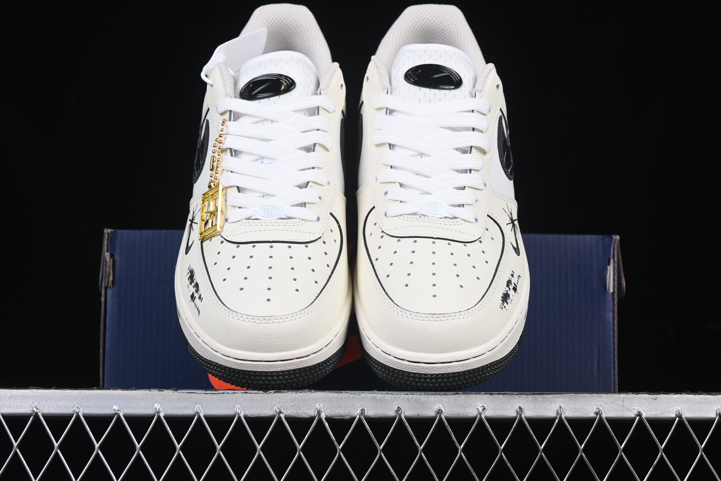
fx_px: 1502
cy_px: 240
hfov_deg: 27.0
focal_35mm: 75
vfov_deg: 18.2
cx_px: 360
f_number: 8
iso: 160
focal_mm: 50
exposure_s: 1/80
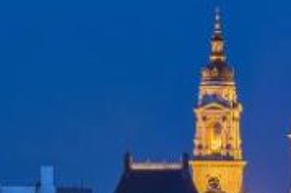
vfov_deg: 2.0
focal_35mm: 682
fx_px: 5508
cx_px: -10
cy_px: 391
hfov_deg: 3.0
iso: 100
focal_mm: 105
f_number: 16
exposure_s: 8
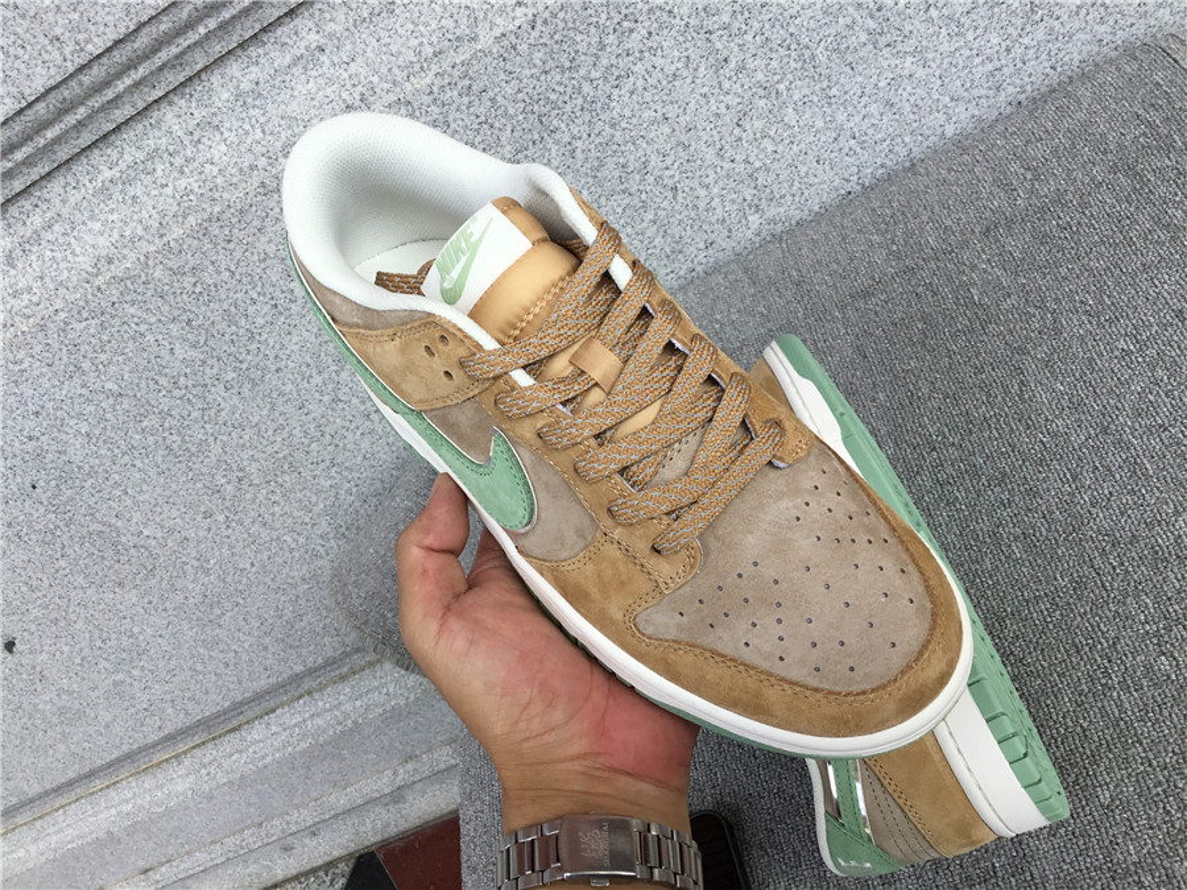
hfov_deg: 58.4
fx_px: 1063
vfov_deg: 45.4
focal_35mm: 31
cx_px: 594
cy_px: 445
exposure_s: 1/547
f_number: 2.4
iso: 25
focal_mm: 3.3
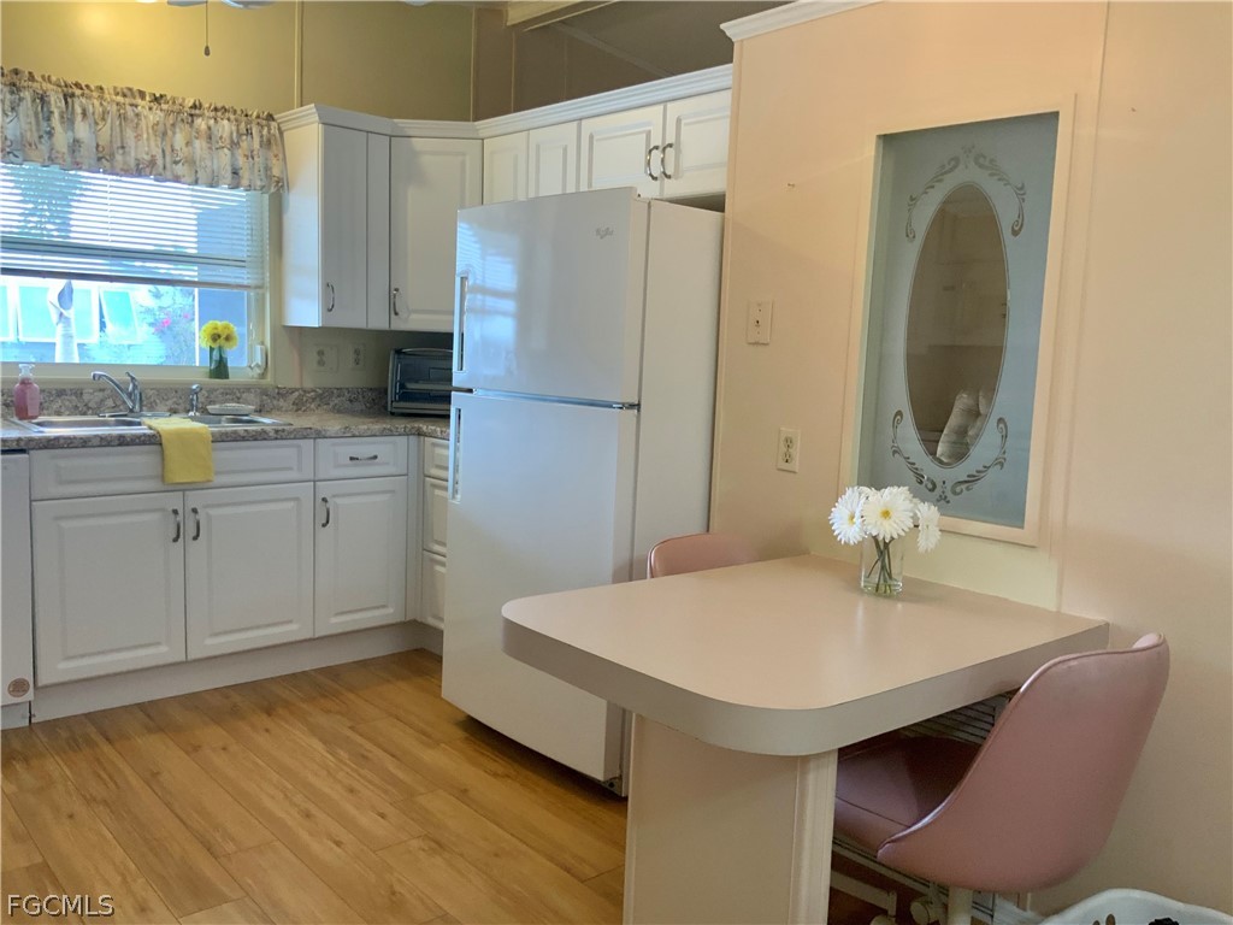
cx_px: 616
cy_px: 462
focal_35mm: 29
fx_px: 1033
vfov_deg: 48.2
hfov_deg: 61.7
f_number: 1.8
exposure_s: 1/60
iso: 160
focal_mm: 3
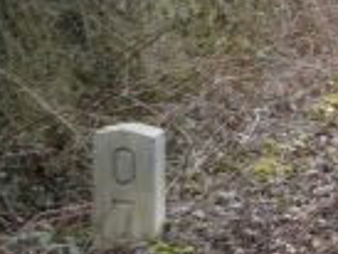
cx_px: 530
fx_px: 1095
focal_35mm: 112
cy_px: 25
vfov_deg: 13.1
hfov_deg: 15.9
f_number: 4
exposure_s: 1/160
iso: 100
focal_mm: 5.2
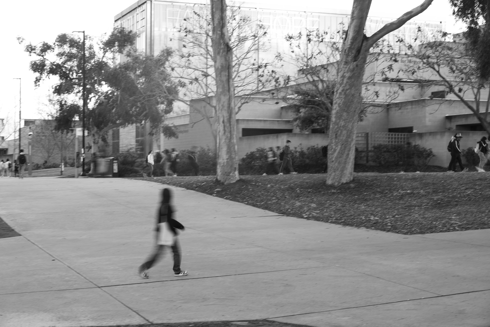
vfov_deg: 21.6
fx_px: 858
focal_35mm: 63
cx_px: 245
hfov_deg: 31.9
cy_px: 164
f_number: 8
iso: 160
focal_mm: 63
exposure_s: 1/10
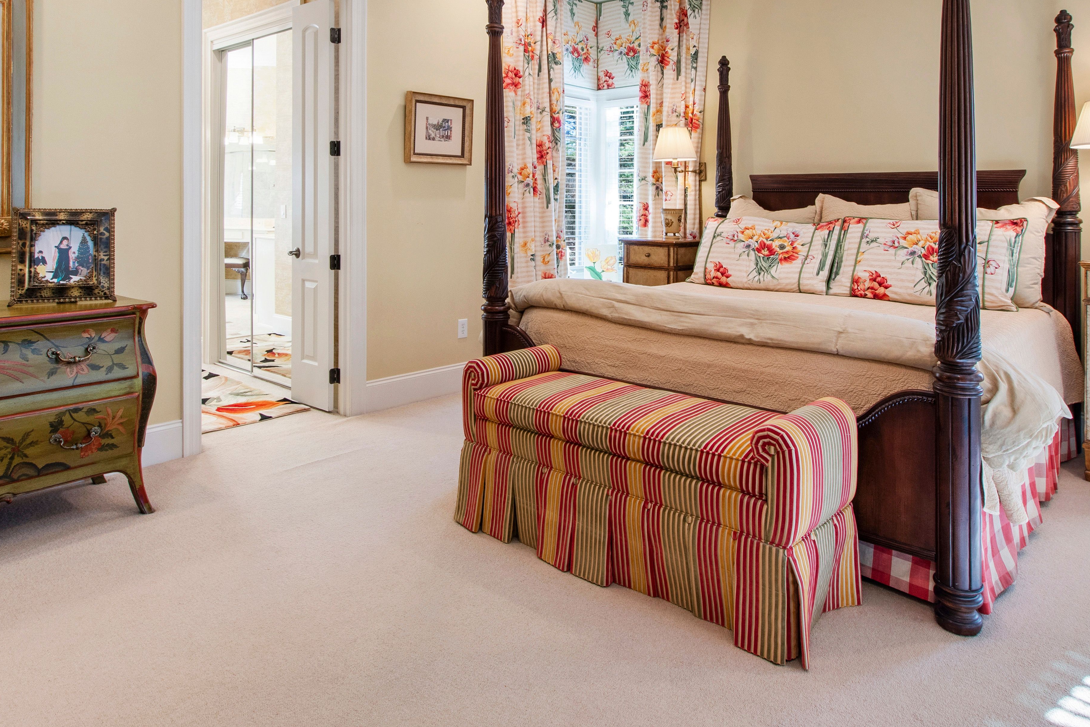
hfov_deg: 76.0
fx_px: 696
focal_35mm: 23
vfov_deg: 52.5
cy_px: 176
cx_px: 575
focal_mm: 10
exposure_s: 1/1.67
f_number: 8
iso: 100
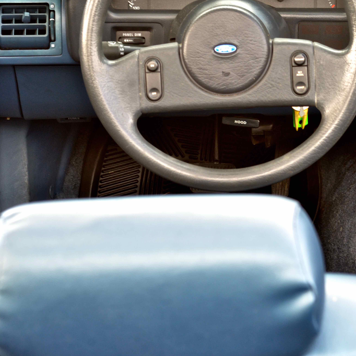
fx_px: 1652
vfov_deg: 12.3
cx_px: 187
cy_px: 91
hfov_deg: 12.3
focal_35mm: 142
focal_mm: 70
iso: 400
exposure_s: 1/40
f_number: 8
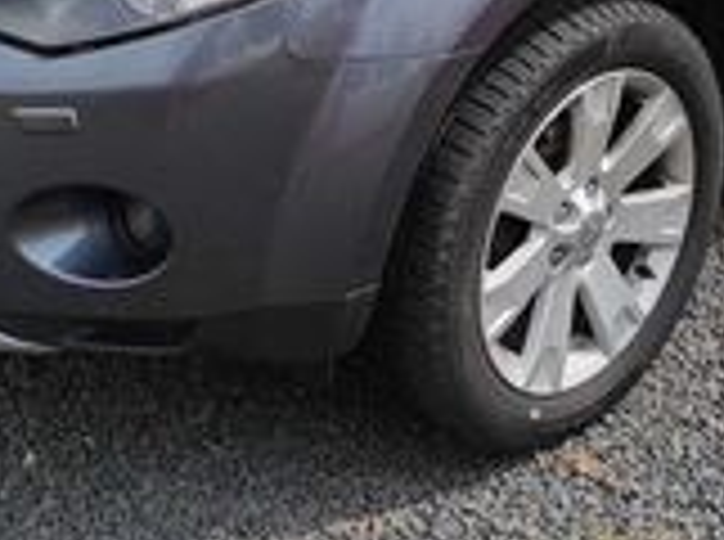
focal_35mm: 76
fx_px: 1586
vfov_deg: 18.2
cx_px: 472
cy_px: -126
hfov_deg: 25.6
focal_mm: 5.43
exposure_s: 1/2360
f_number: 1.89
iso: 100
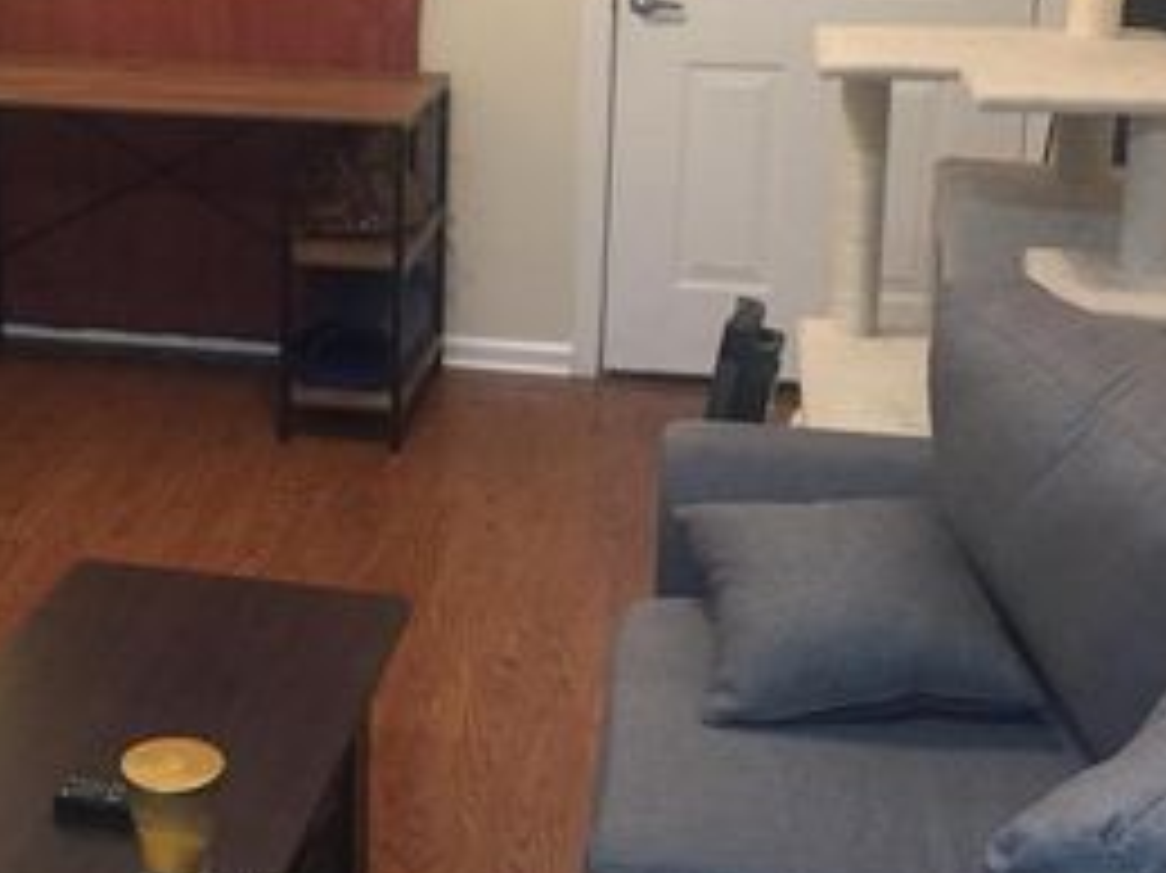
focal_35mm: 56
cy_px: 200
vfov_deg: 25.7
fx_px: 1885
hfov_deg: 33.4
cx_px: 243
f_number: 2.2
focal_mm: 4.15
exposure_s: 1/30
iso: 160
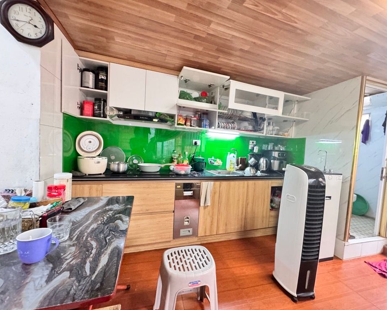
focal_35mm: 15
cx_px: 203
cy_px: 157
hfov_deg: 96.7
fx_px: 172
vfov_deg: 84.0
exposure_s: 1/50
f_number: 2.2
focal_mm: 2.22
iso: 1000
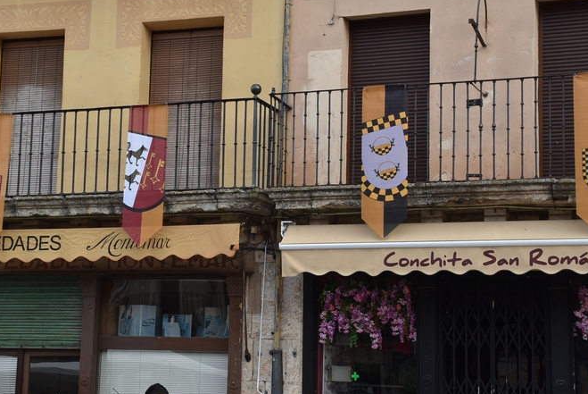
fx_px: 1172
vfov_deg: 19.1
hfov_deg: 28.2
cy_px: 188
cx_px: 269
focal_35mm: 72
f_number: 8
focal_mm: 35
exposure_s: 1/250
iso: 400
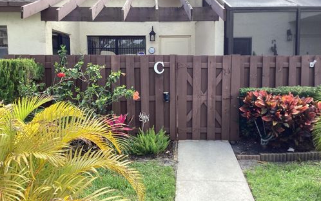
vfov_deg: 38.1
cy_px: 80
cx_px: 160
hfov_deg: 58.2
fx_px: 289
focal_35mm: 33
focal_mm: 3.3
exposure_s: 1/288
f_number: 2.4
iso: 25
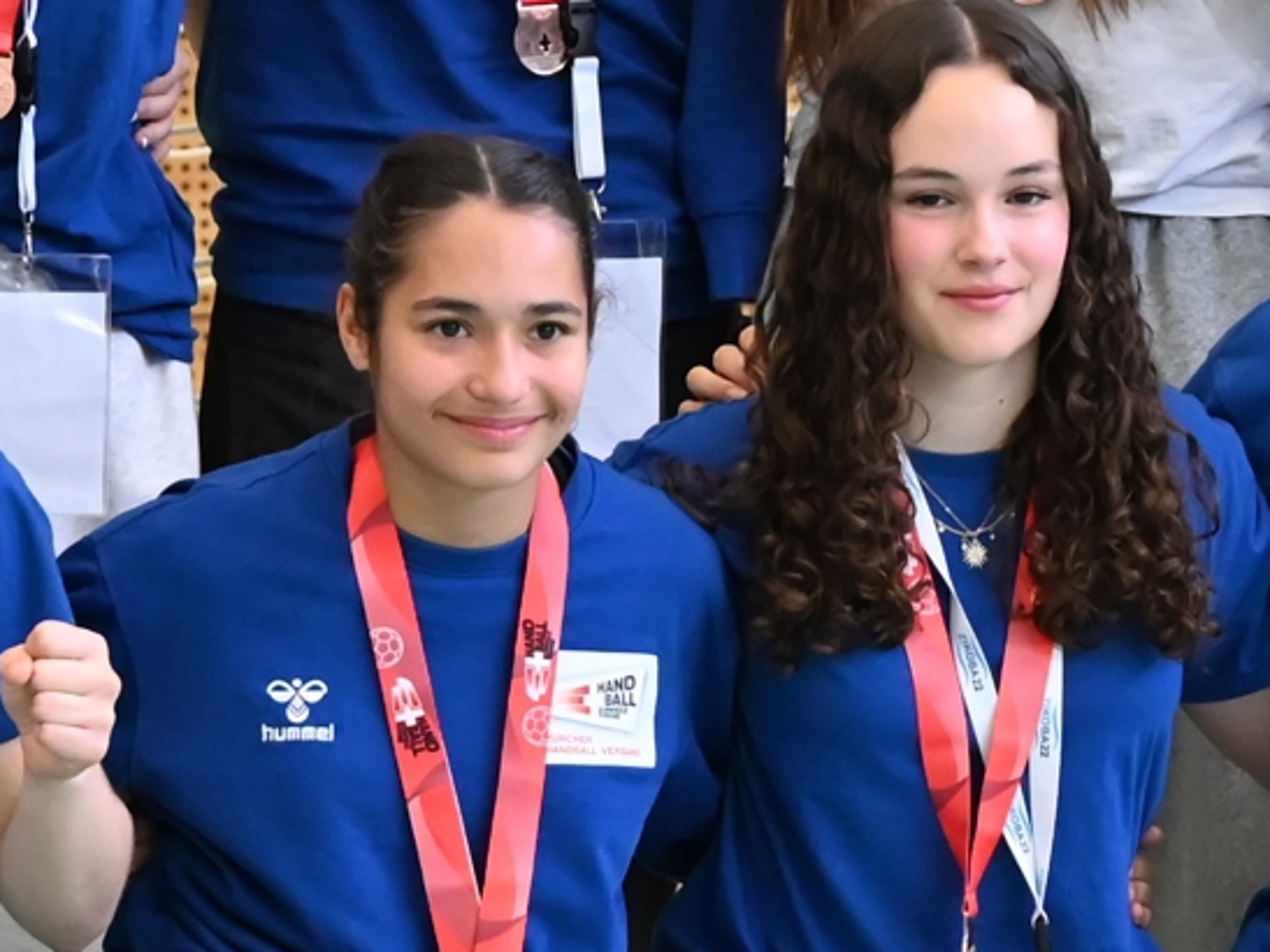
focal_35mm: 369
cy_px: 200
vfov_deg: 4.0
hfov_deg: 5.4
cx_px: 265
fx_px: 13535
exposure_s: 1/1250
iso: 4000
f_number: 2.8
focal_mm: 70
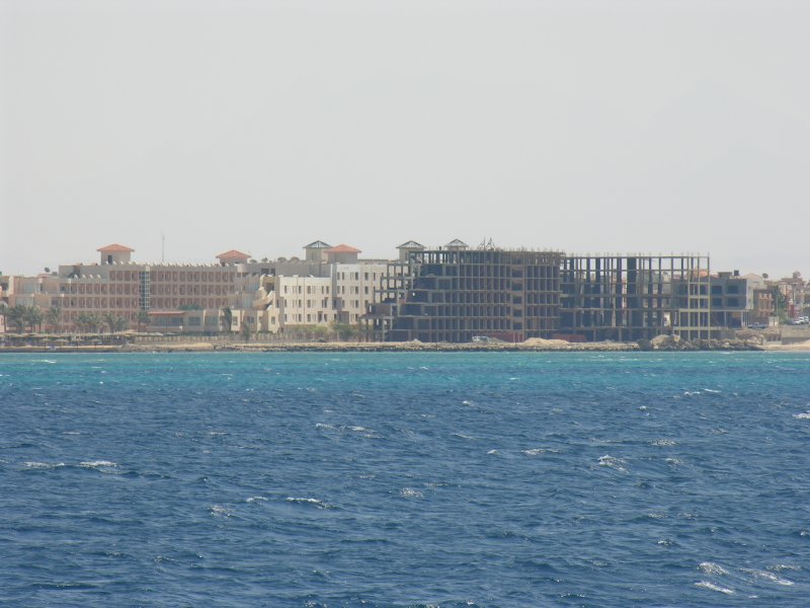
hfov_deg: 5.7
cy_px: 304
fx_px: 8190
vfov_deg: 4.2
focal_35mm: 350
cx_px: 405
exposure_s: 1/202
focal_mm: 89
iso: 50
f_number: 7.4
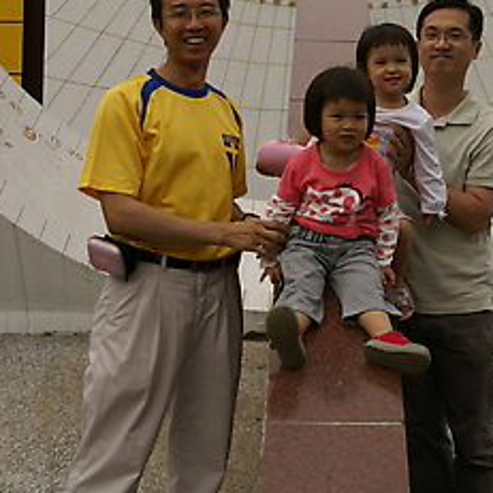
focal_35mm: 73
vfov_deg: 23.4
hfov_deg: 23.2
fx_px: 1176
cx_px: 427
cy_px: 112
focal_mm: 22
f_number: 4.5
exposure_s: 1/500
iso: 100
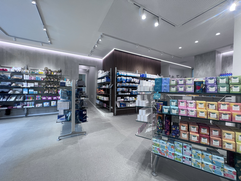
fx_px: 91
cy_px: 90
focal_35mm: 13
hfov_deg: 106.2
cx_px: 120
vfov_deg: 89.9
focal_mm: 1.57
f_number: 1.8
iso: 64
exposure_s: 1/100
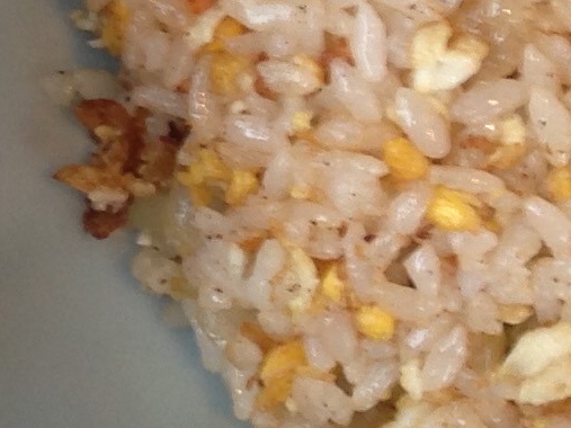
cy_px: -32
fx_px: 3447
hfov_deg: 9.0
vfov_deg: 7.1
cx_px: -510
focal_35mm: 209
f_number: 2.4
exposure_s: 1/20
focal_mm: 4.12
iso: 50
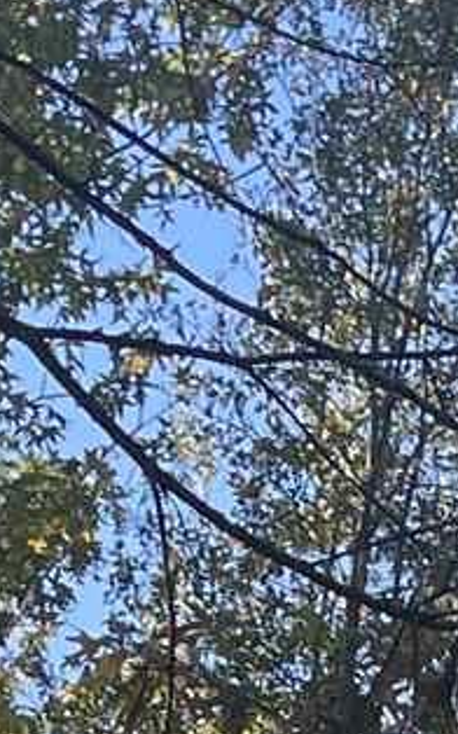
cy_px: 2230
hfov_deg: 6.5
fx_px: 4038
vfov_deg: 8.6
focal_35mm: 202
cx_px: 215
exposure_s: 1/500
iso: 32
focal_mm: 4.2
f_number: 1.6
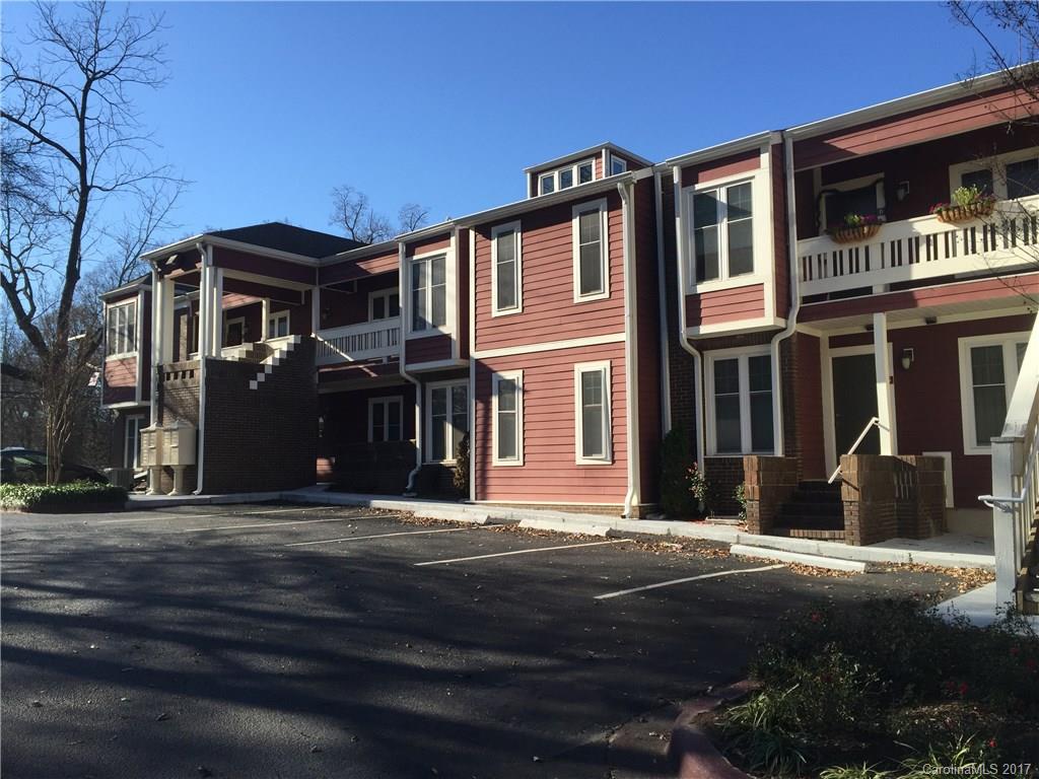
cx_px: 520
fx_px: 870
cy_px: 390
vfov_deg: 48.2
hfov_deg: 61.7
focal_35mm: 29
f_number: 2.2
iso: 32
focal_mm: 4.15
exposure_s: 1/1199
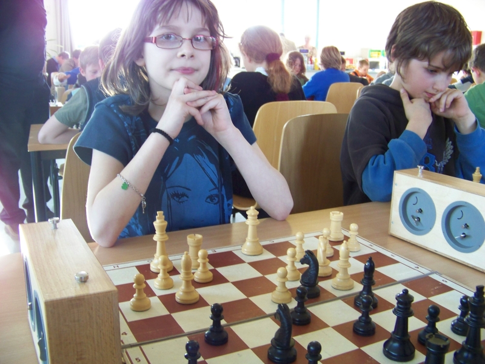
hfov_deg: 51.4
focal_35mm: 36
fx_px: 504
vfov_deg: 39.7
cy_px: 182
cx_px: 242
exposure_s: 1/30
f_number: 2.8
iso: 200
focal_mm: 5.85
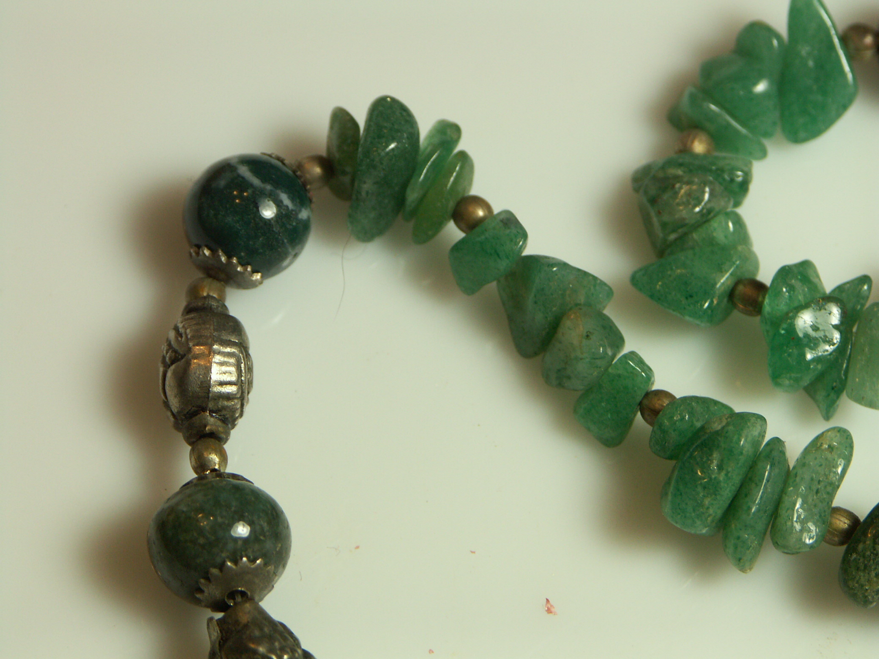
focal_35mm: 199
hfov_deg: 9.9
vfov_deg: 7.5
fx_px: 5053
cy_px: 330
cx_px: 440
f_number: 4.5
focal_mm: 50.8
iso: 100
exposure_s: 1/80
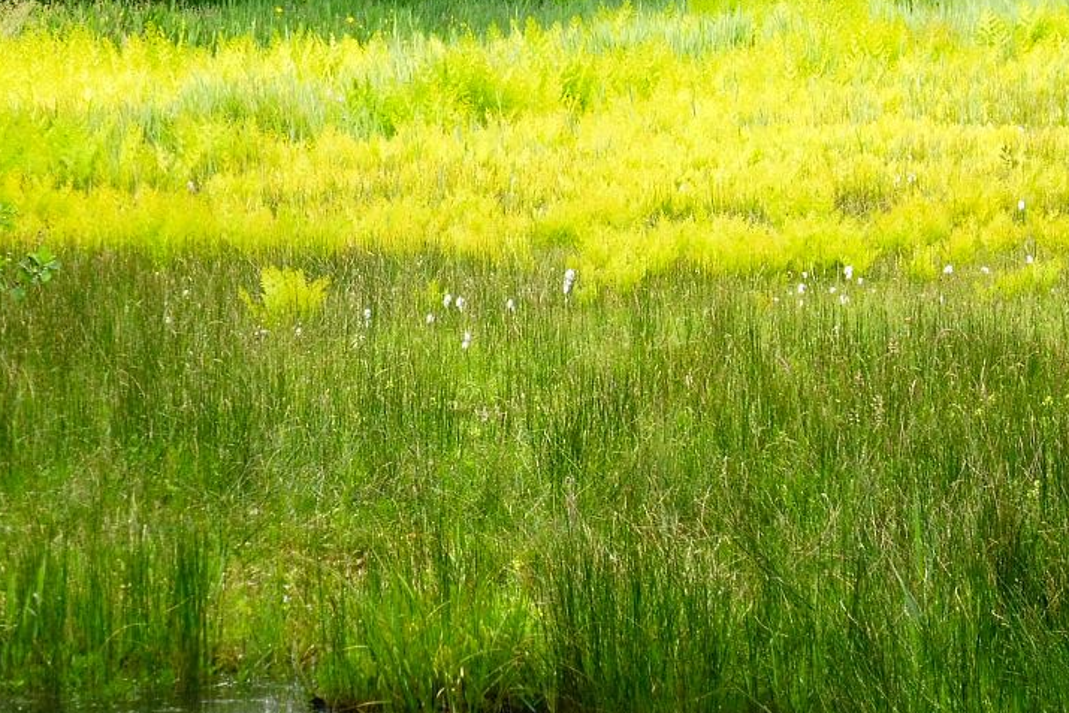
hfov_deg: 9.5
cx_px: 510
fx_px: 6415
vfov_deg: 6.4
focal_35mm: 216
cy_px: 293
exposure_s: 1/100
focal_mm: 25.9
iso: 200
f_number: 6.3
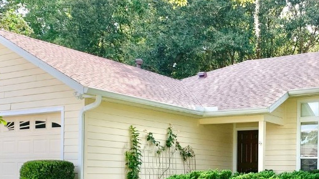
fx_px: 482
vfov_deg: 20.5
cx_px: 233
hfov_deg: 35.9
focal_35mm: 57
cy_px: 173
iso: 25
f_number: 1.8
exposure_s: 1/523
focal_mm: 4.25
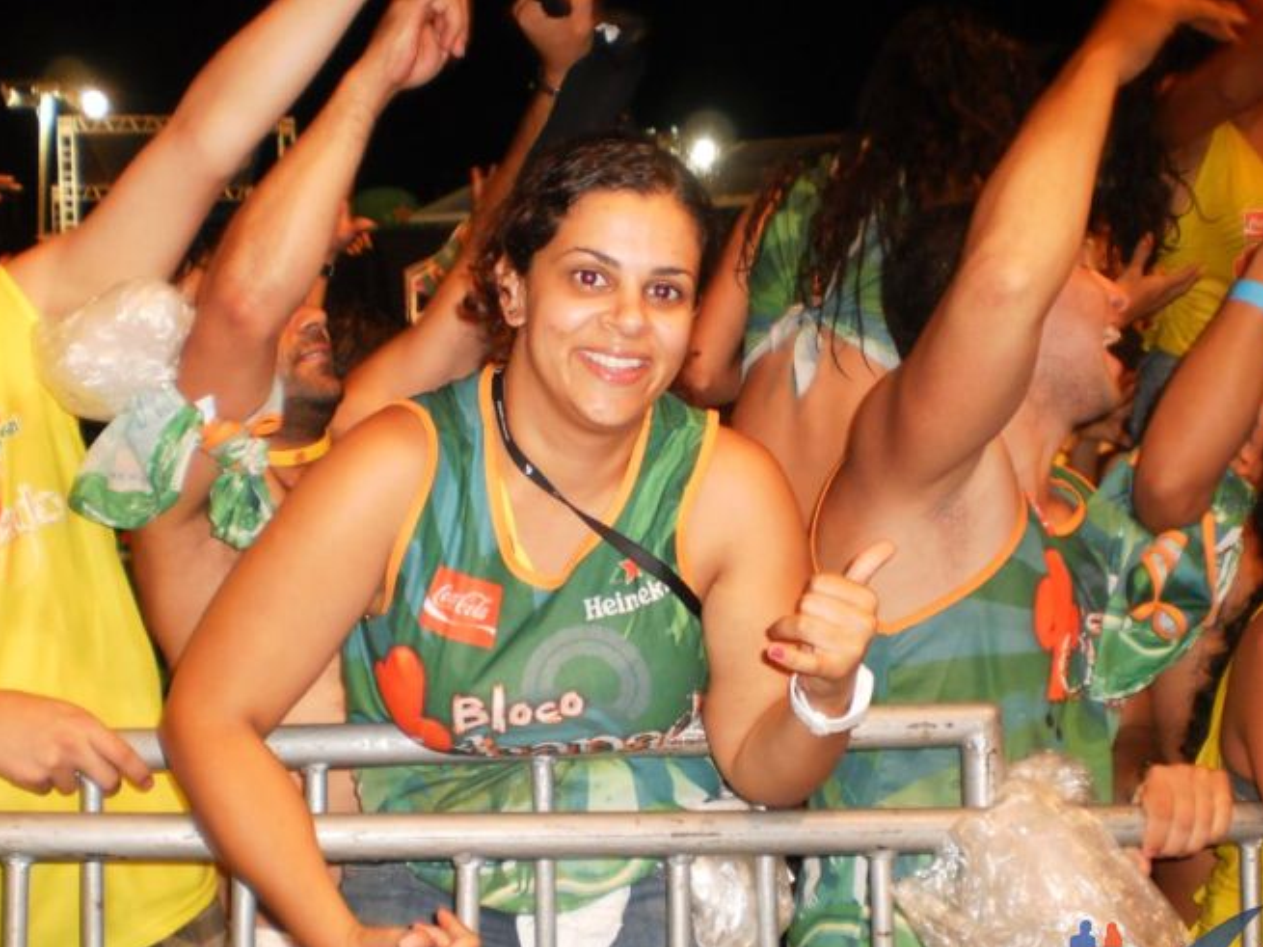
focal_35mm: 44
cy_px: 484
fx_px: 1605
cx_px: 609
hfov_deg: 42.9
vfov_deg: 32.9
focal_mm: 6.3
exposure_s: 1/30
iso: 200
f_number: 3.1
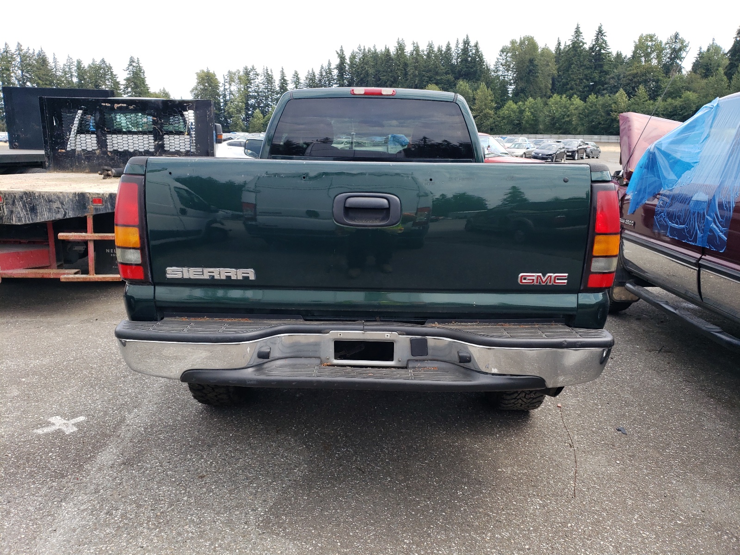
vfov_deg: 53.1
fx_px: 556
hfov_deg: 67.3
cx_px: 370
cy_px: 278
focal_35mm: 26
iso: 50
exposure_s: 1/1000
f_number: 1.5
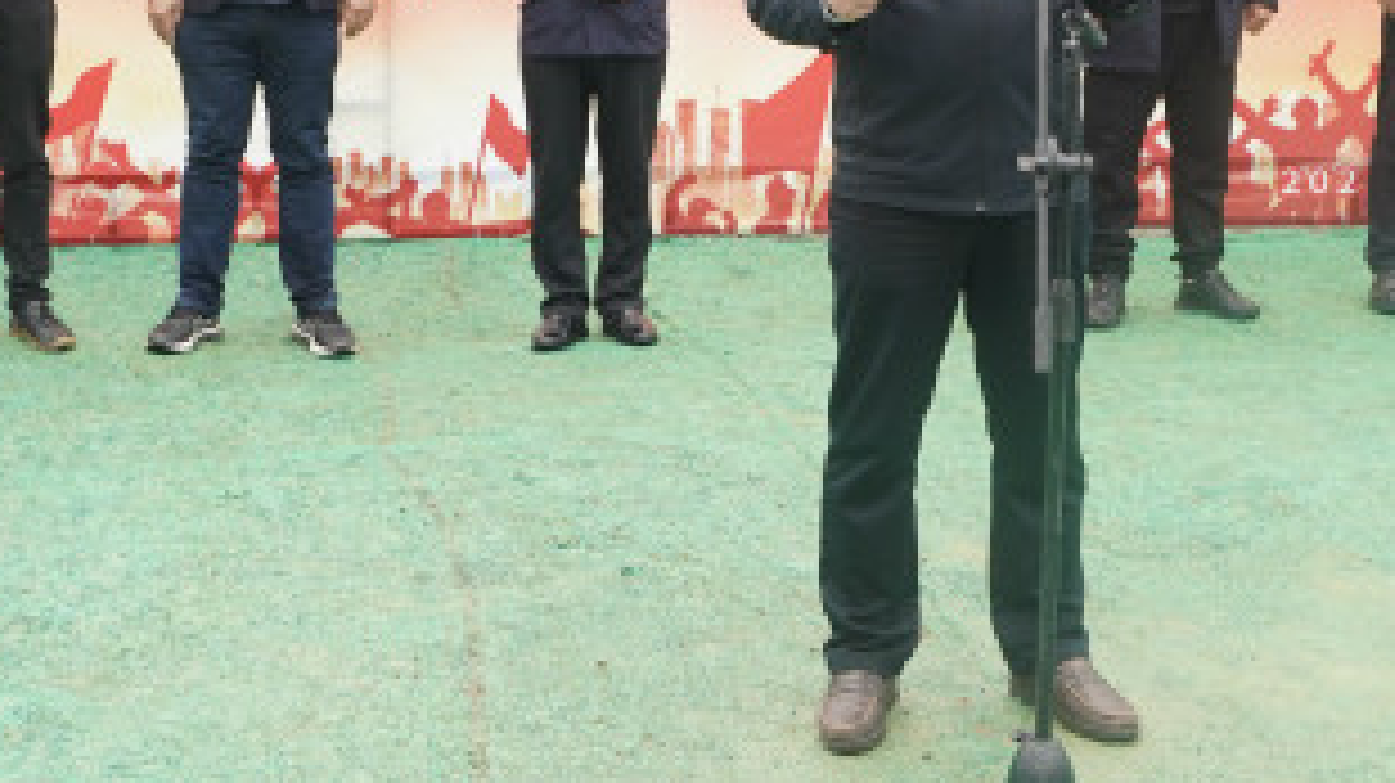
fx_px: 2699
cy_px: -119
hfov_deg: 29.0
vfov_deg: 16.0
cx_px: 688
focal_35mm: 73
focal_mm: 27
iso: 800
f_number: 5.6
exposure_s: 1/200
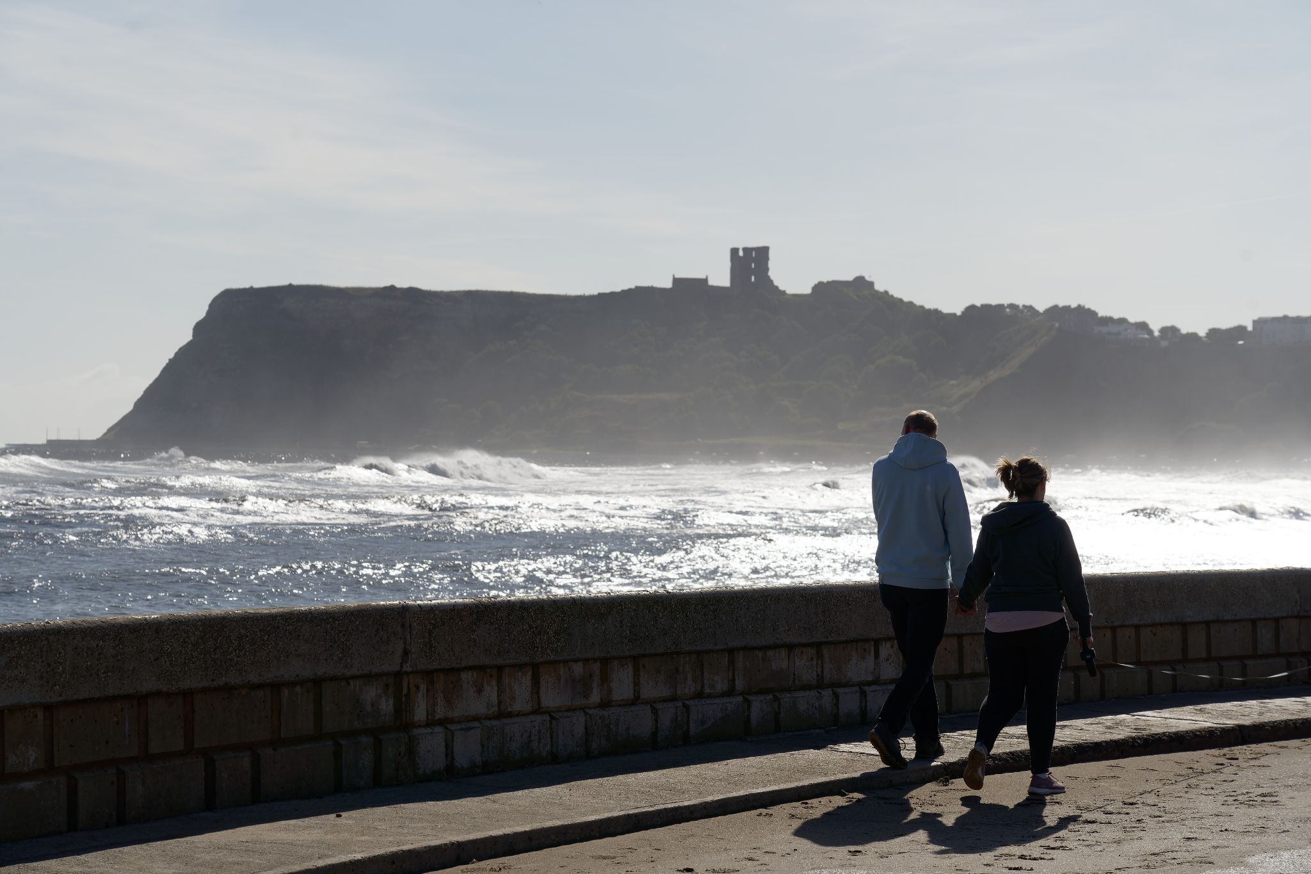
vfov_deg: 13.4
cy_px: 437
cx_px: 656
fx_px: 3714
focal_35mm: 102
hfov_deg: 20.0
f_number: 8
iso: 125
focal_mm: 102
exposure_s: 1/1000
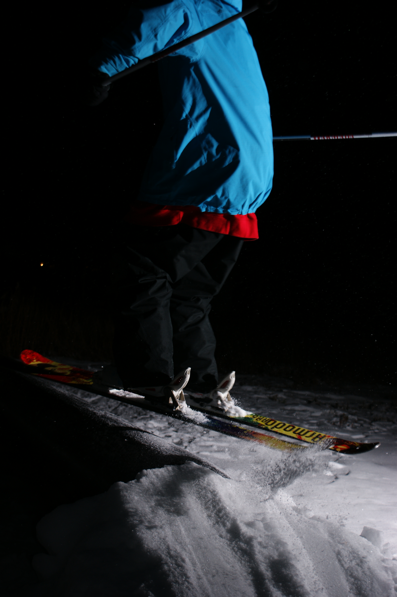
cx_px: 198
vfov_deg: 33.4
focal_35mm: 60
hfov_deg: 22.6
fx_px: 994
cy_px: 298
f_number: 5.6
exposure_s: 1/125
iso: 100
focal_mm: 40
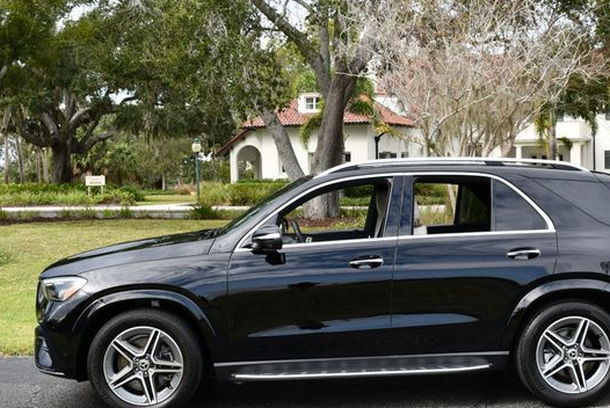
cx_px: 366
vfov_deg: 24.2
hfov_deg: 35.5
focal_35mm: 56
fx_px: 950
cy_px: 224
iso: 200
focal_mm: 23
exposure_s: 1/250
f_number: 7.1
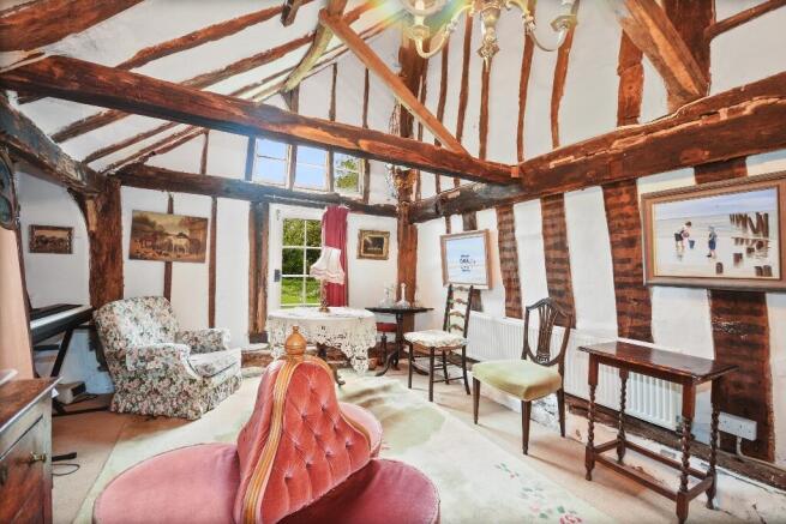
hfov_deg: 100.4
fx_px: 328
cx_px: 393
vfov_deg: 77.4
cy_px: 262
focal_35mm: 15
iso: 100
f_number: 4.5
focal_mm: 10
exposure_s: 1/5
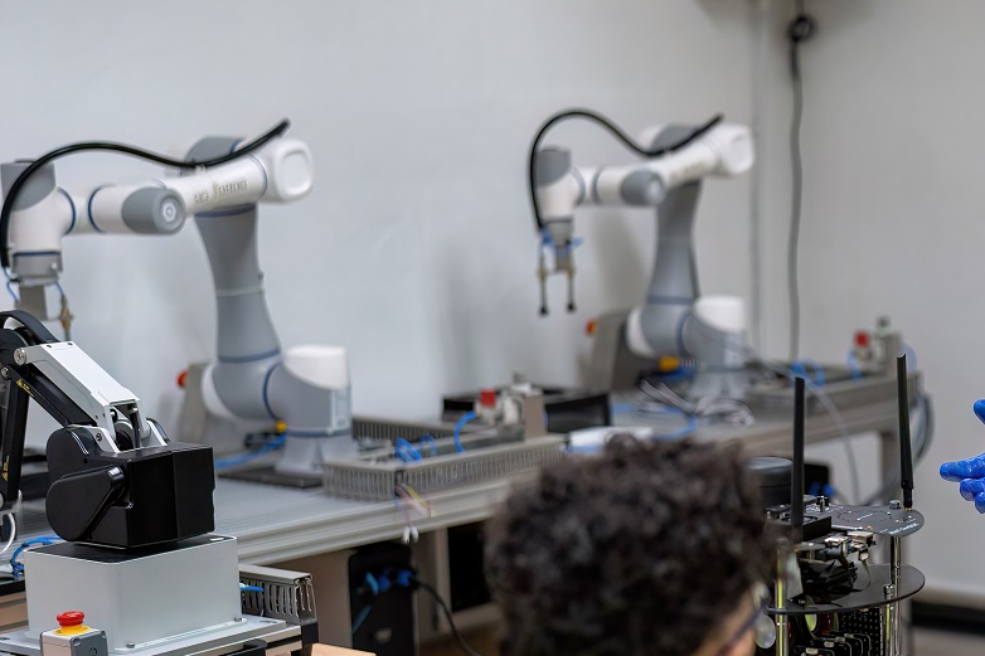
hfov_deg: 22.6
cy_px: 529
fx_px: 2325
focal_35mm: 85
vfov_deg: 16.0
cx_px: 1083
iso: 1000
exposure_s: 1/2500
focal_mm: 35
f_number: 1.4
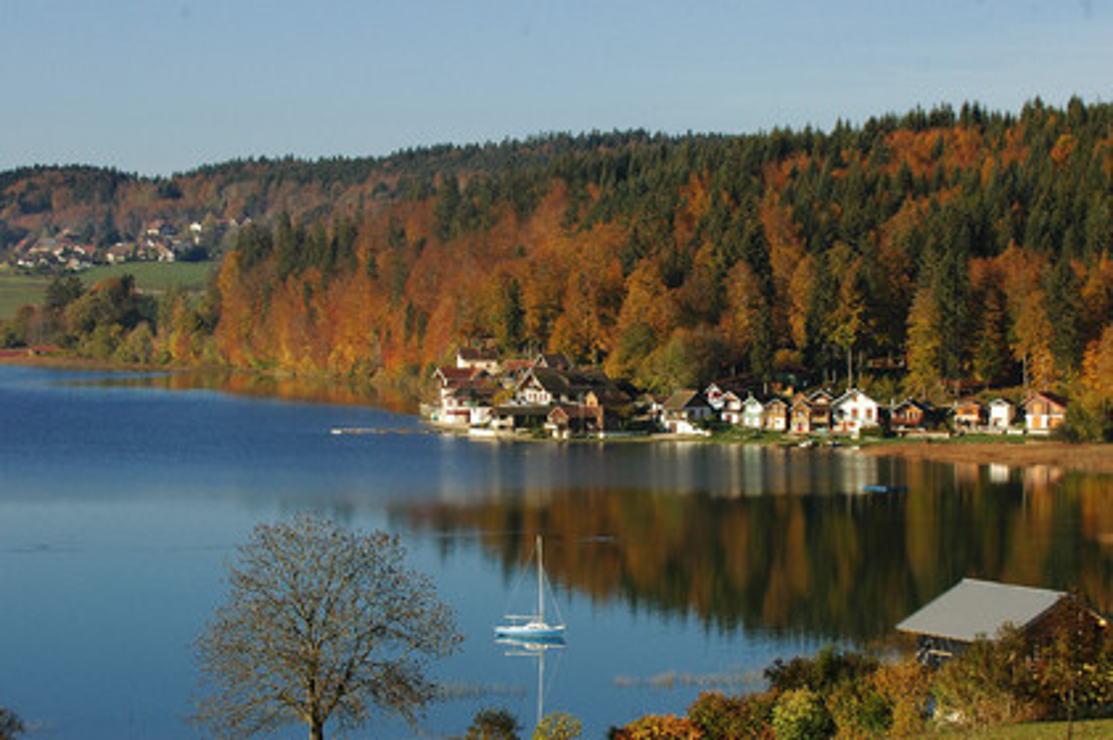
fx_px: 3244
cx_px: 556
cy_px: 370
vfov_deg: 13.0
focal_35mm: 105
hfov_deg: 19.5
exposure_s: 1/250
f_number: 8
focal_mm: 70
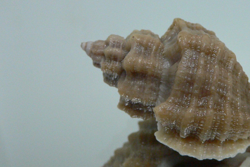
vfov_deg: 24.2
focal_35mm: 56
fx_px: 389
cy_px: 88
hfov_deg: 34.9
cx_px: 186
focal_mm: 4.6
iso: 200
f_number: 2.8
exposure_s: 1/50
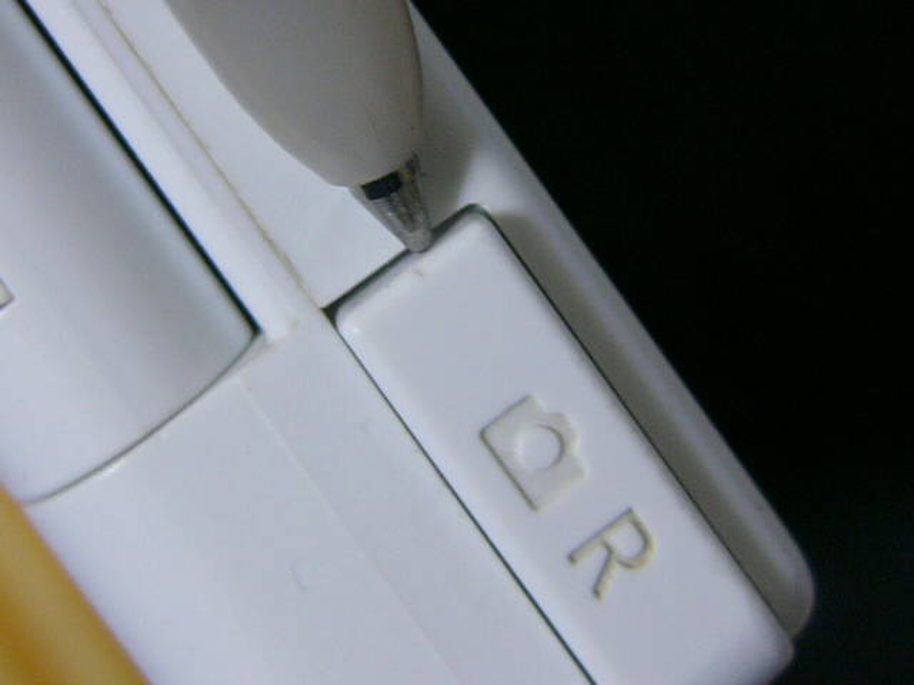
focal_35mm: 91
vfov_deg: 16.2
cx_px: 457
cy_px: 342
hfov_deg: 21.5
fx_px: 2403
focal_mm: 15.2
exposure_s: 1/13
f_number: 2.8
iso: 100
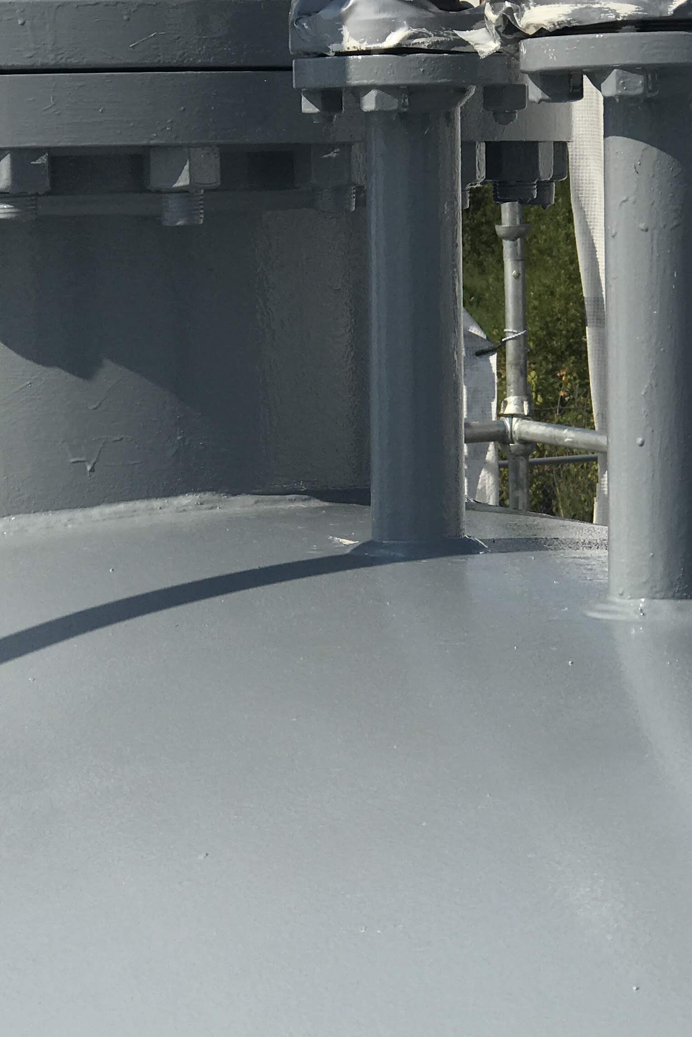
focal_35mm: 105
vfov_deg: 19.4
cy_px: 469
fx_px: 3026
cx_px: 364
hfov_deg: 13.0
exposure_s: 1/2128
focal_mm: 6.6
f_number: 2.8
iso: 20
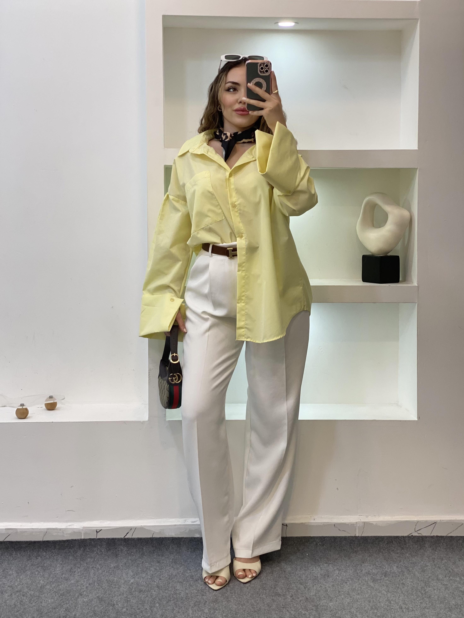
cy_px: 309
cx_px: 232
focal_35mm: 52
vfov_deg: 36.8
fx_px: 930
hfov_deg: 28.0
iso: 80
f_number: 2
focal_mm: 6
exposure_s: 1/100
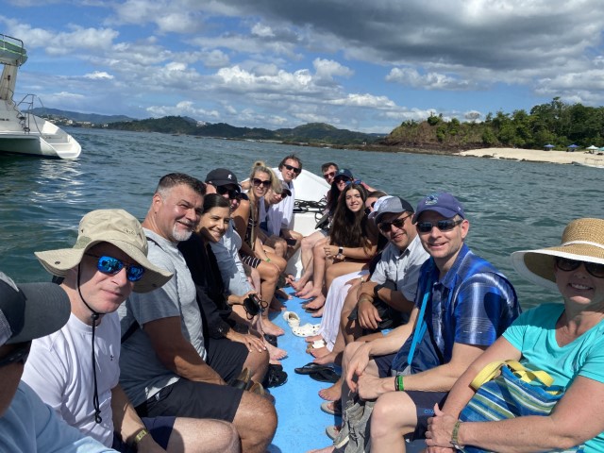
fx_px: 454
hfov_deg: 67.3
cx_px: 302
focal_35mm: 26
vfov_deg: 53.1
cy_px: 226
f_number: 1.8
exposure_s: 1/4115
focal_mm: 4.25
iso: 32
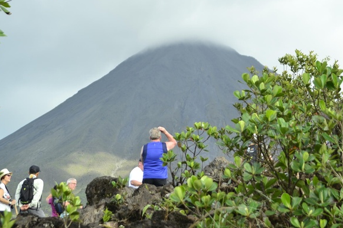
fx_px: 1083
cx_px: 184
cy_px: 130
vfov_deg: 12.0
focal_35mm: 114
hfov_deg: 18.0
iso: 200
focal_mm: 55
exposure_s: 1/250
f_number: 5.6
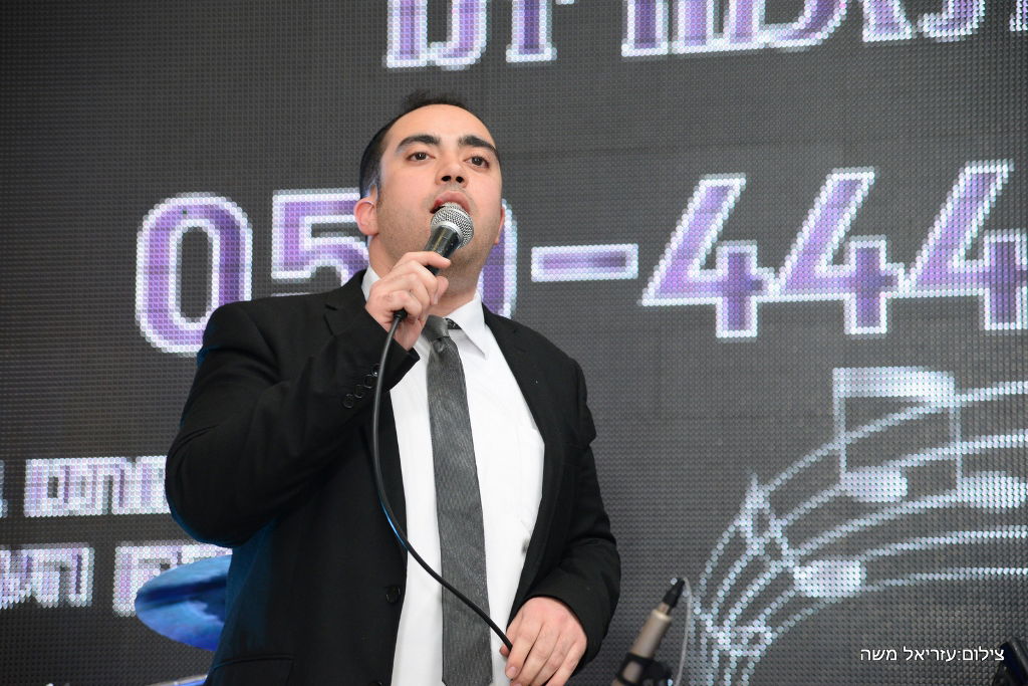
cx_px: 514
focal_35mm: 112
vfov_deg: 12.2
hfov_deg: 18.3
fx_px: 3198
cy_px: 343
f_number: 5
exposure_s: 1/100
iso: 1600
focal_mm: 112
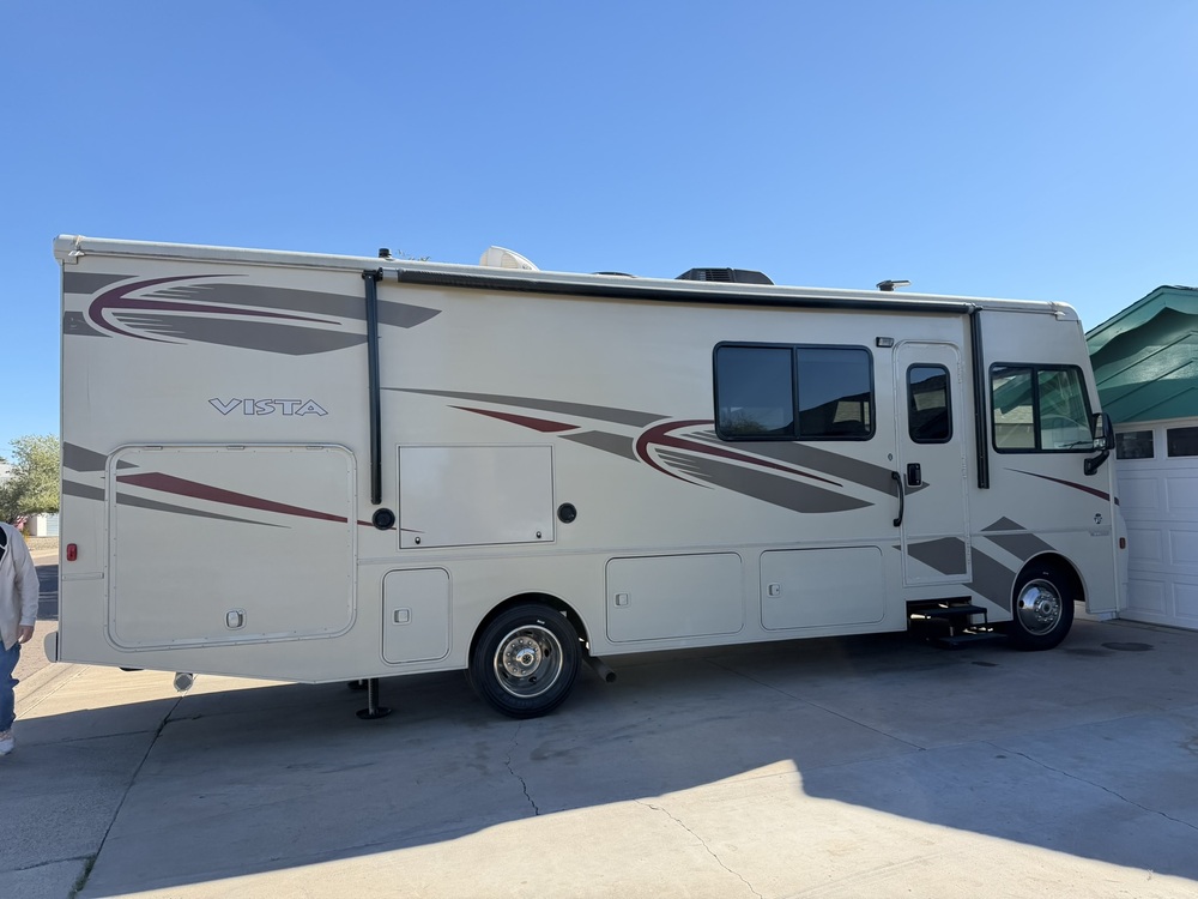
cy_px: 450
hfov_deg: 71.6
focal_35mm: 24
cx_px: 599
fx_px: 831
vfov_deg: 56.8
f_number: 1.78
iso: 80
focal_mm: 6.76
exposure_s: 1/3279
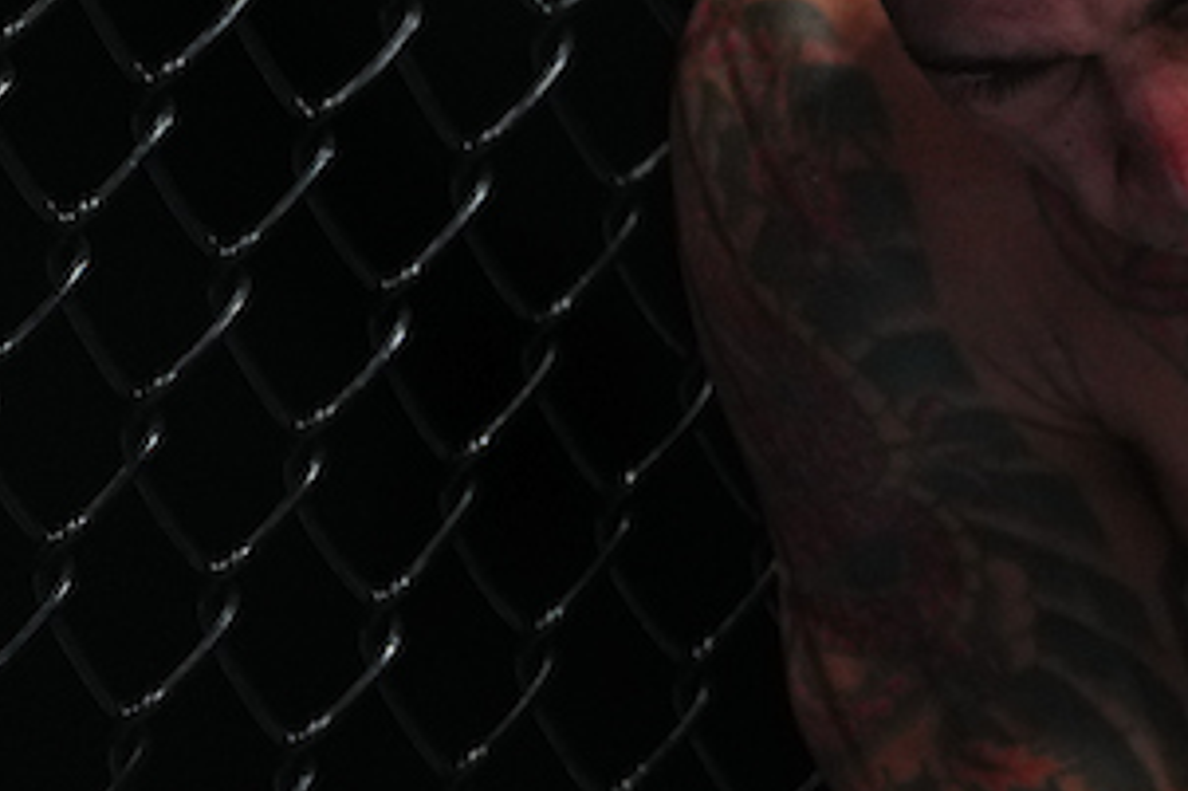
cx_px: 2046
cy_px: 342
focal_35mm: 796
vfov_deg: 1.7
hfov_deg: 2.6
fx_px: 26253
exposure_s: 1/1250
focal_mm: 200
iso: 2000
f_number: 2.8
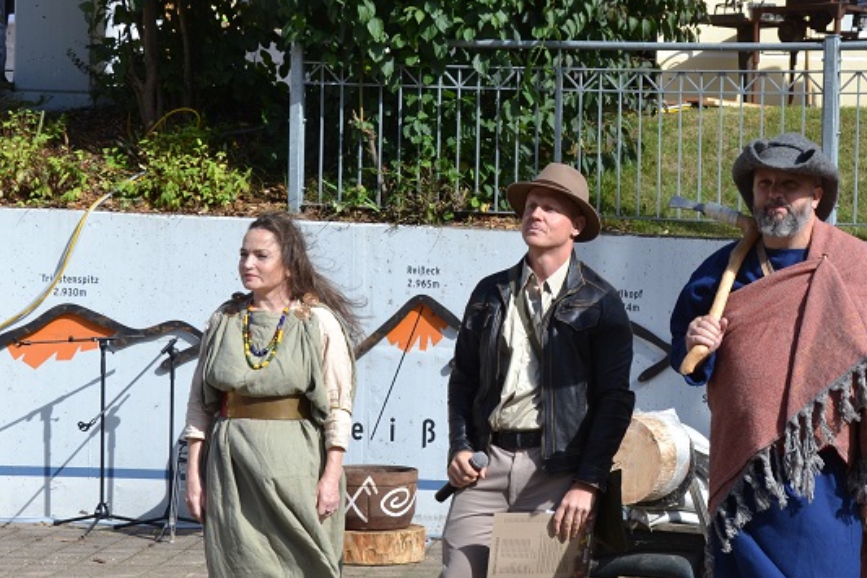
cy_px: 291
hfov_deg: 22.2
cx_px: 634
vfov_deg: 15.0
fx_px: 2188
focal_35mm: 91
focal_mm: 35
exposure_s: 1/200
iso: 100
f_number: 7.1
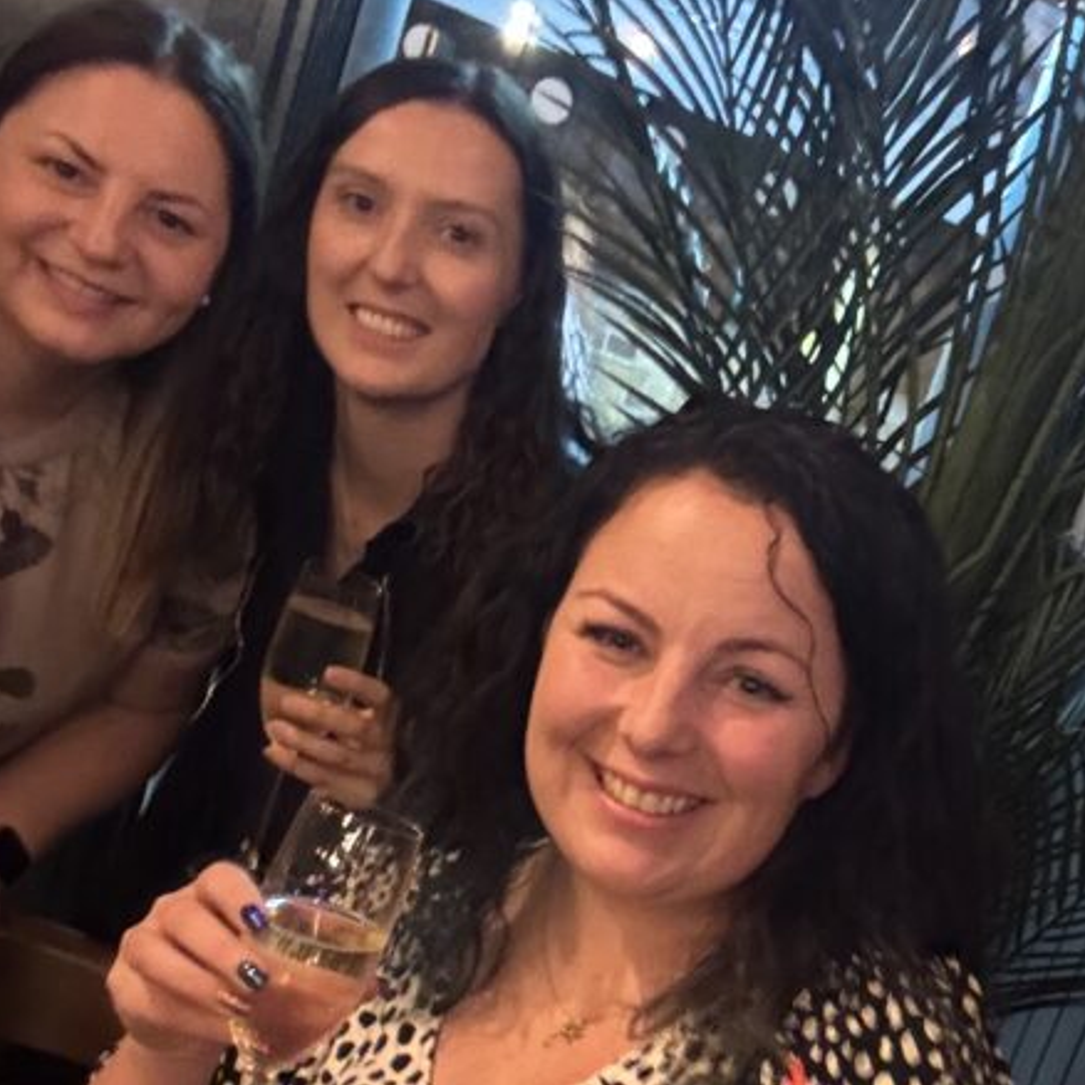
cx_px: 892
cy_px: 1008
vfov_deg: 26.6
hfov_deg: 27.1
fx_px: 2199
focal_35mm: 62
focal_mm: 2.69
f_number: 1.9
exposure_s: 1/17
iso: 640
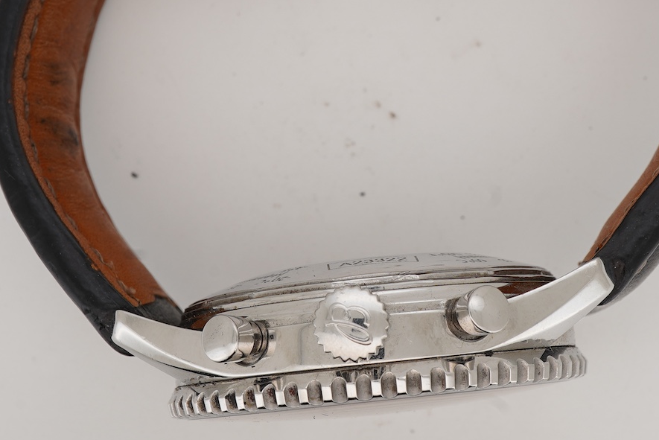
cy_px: 102
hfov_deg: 25.3
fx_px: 1465
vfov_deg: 17.0
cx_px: 378
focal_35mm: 80
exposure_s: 1/160
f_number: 22
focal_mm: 30
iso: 160
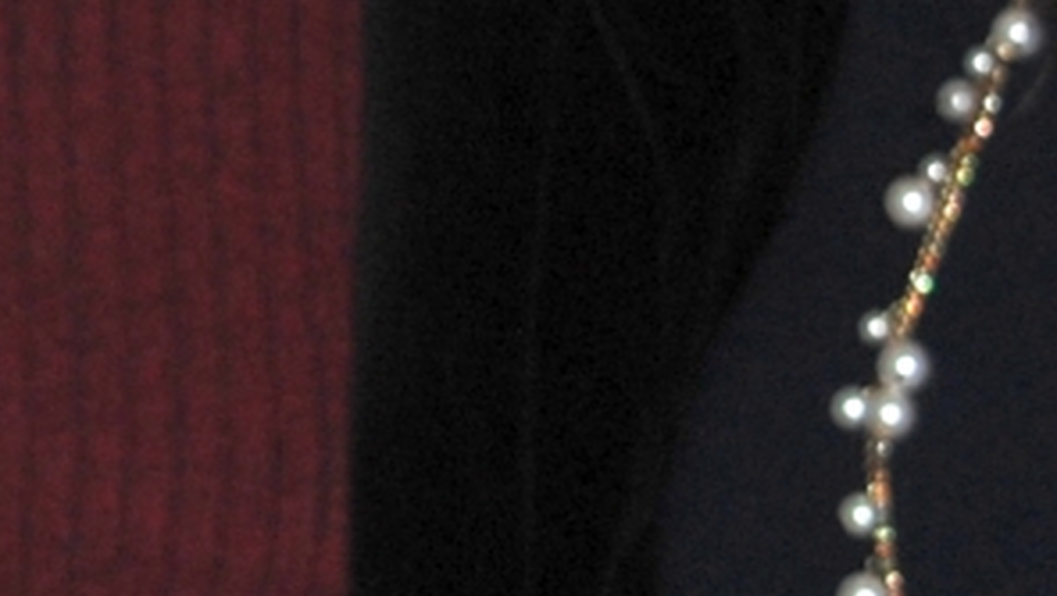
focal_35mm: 306
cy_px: -112
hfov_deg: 7.0
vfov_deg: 4.0
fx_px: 8583
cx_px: -132
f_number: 4.2
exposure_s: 1/60
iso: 200
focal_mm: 30
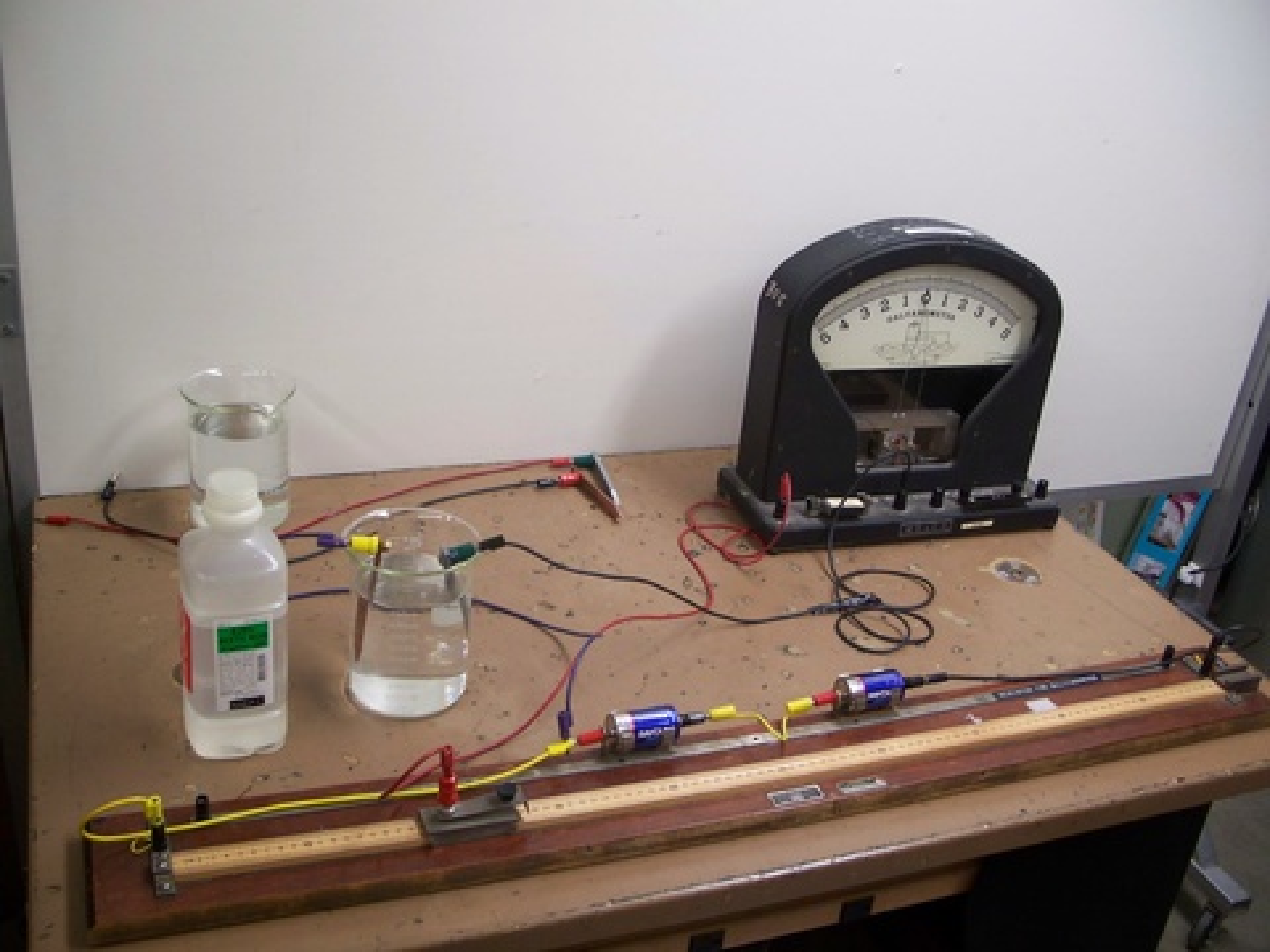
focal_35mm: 37
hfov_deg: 50.1
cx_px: 635
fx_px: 1357
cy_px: 476
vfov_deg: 38.7
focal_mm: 7.8
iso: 200
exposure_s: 1/30
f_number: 2.8
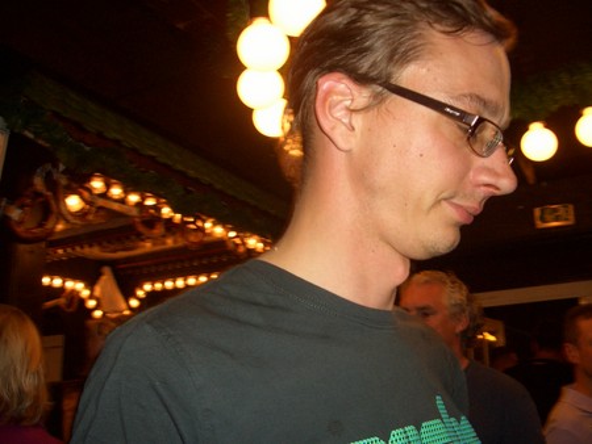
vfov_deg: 40.7
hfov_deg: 52.6
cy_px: 222
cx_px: 296
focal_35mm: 35
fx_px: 599
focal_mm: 5.8
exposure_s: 1/60
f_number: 2.6
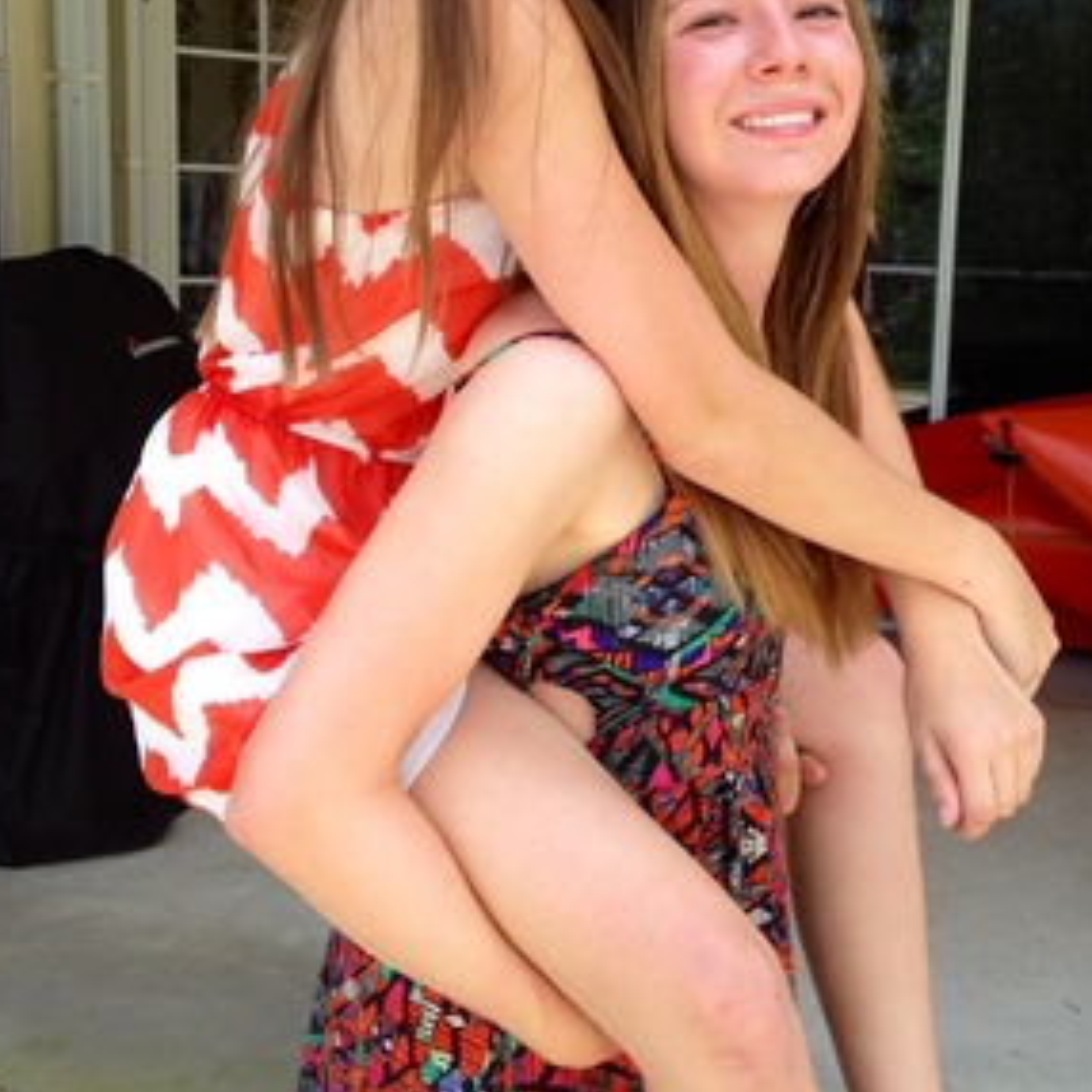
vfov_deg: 34.4
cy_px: 363
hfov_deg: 34.6
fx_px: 1749
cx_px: 638
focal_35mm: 49
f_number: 2.4
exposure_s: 1/184
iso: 50
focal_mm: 4.12
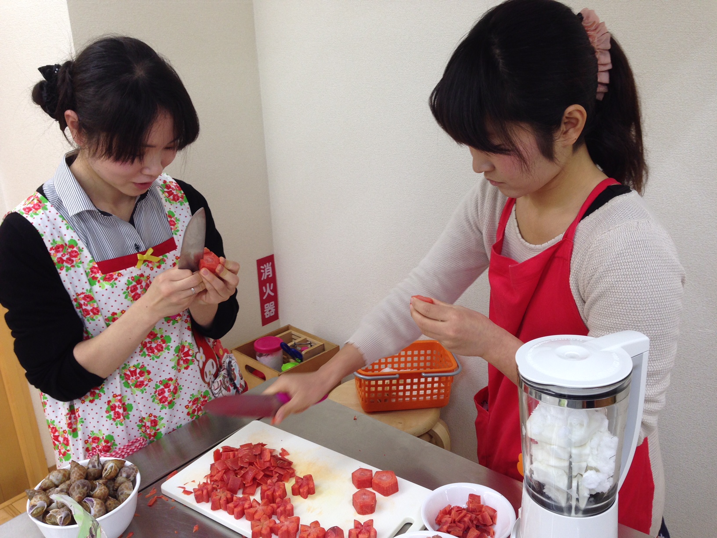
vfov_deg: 42.9
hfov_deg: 55.4
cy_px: 269
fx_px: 684
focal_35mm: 33
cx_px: 358
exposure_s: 1/40
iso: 50
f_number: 2.4
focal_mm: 4.12
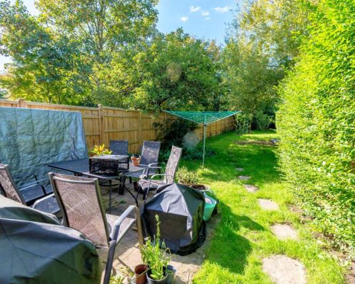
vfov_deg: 76.9
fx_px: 179
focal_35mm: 17
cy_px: 142
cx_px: 175
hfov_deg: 89.7
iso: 250
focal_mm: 10
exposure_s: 1/250
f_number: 7.1
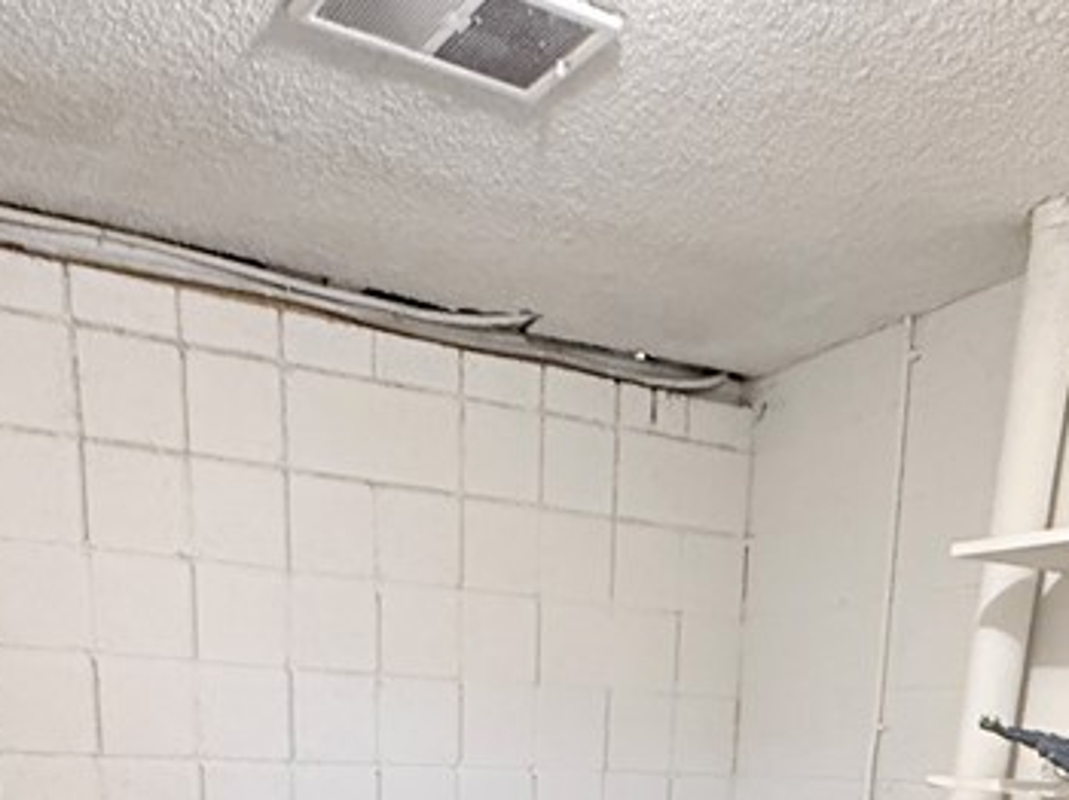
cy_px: 1072
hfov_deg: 45.7
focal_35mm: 41
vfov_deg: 28.1
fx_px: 1265
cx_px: 614
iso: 640
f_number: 2.2
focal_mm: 2.22
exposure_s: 1/60
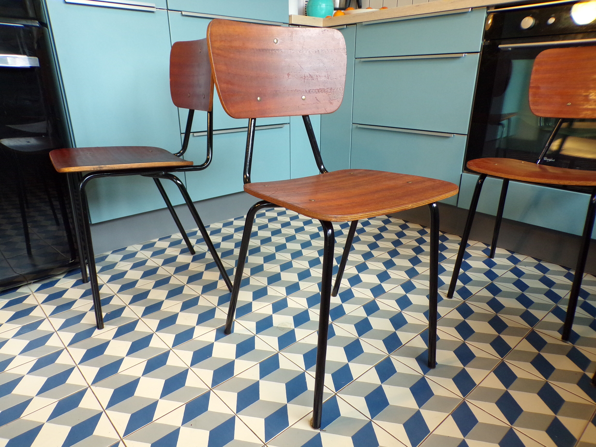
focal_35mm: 24
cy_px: 224
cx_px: 298
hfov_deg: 71.6
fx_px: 413
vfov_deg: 56.8
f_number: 3
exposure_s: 1/34
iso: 200
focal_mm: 4.3
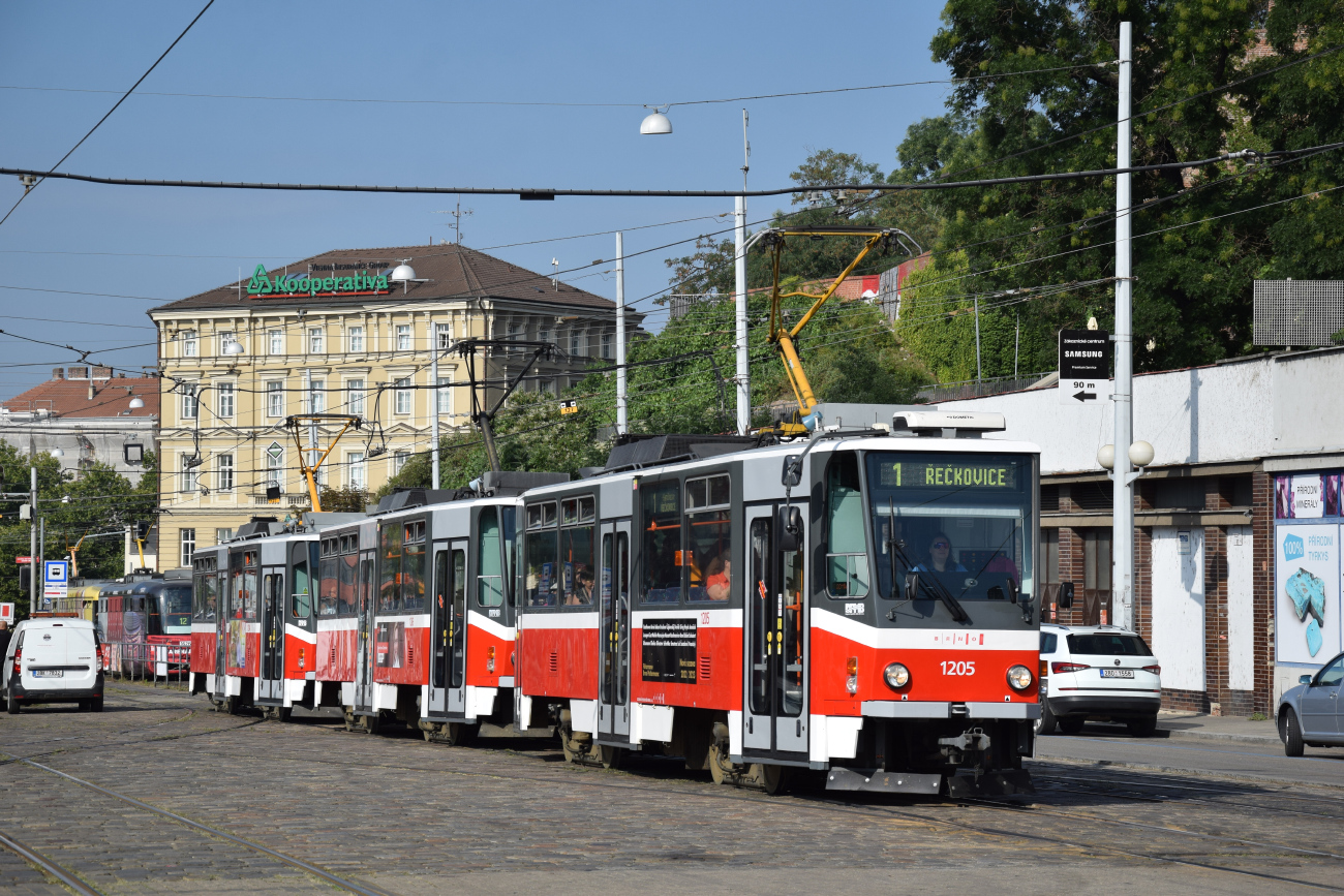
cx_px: 672
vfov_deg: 13.0
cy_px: 448
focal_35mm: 105
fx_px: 3920
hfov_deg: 19.5
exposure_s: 1/1000
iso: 200
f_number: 6.3
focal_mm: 70
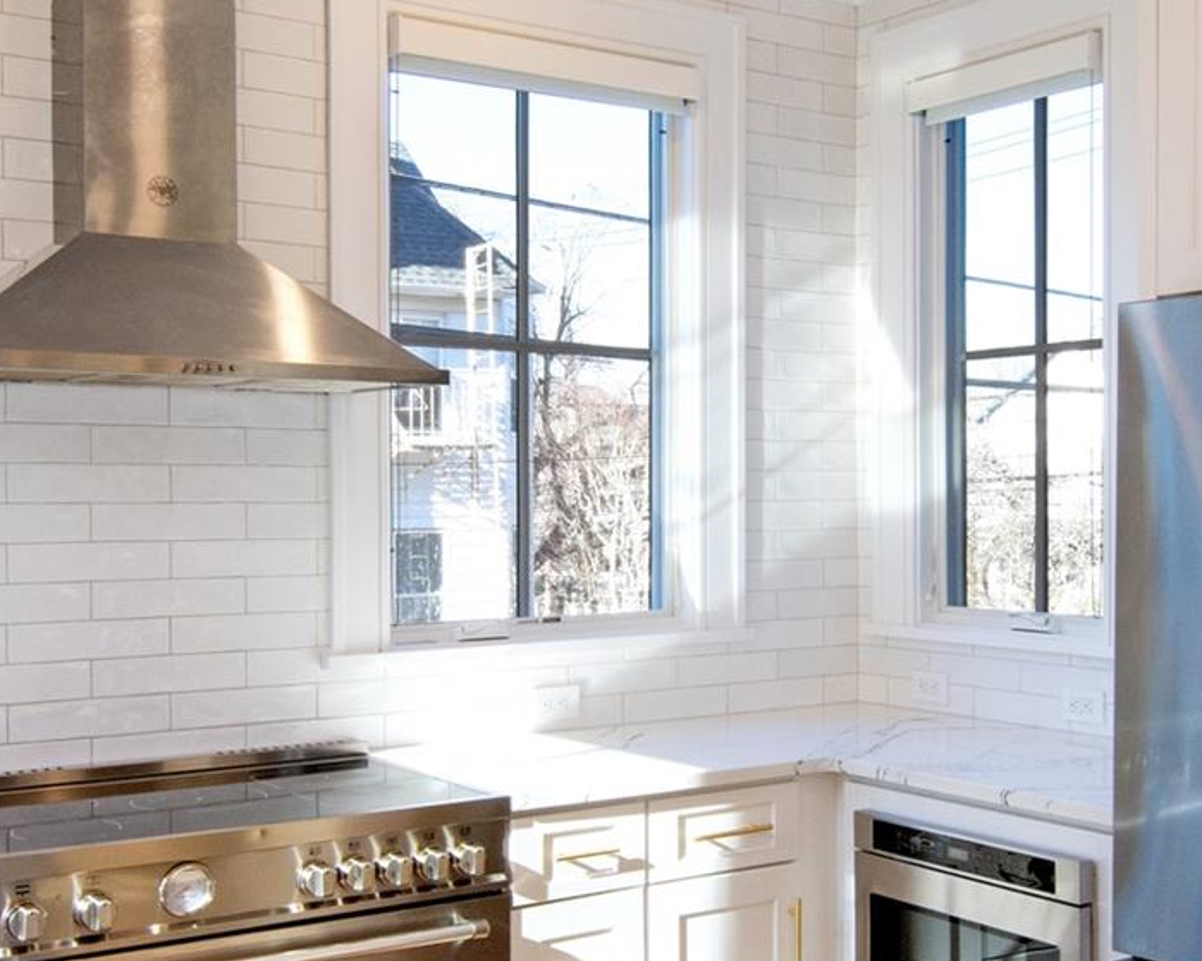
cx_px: 719
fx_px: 1614
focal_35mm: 45
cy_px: 582
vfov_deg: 33.1
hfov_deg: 40.7
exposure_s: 1/40
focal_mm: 11
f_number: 11
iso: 640
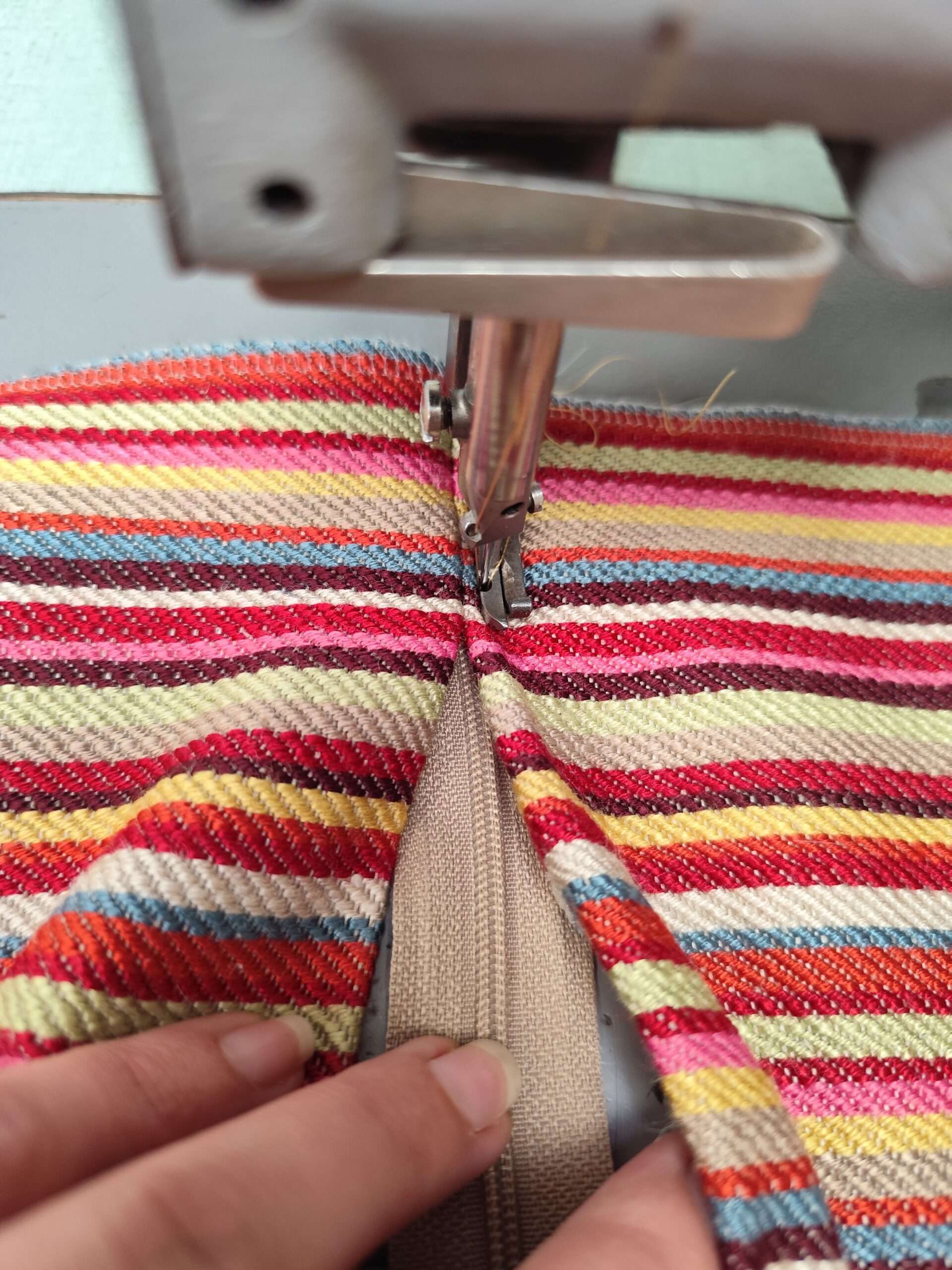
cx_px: 476
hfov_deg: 58.9
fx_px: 843
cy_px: 635
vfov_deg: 73.9
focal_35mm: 23
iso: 640
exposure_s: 1/100
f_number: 1.65
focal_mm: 6.14
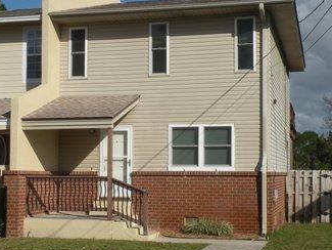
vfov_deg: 23.7
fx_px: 595
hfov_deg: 31.2
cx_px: 169
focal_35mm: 62
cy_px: 135
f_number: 7.1
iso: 64
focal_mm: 7.4
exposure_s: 1/326
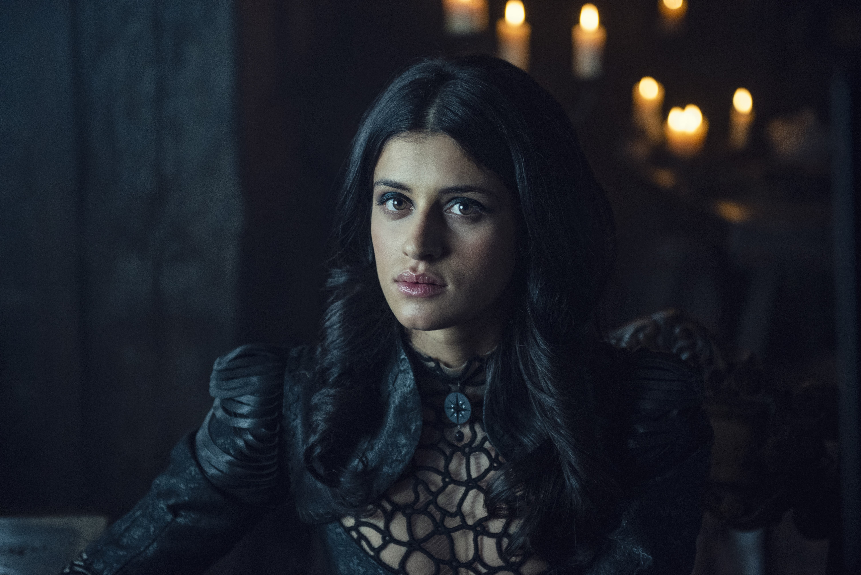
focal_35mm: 70
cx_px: 430
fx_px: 1675
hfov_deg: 28.8
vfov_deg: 19.5
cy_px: 288
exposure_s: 1/160
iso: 2000
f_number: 2.8
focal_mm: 70
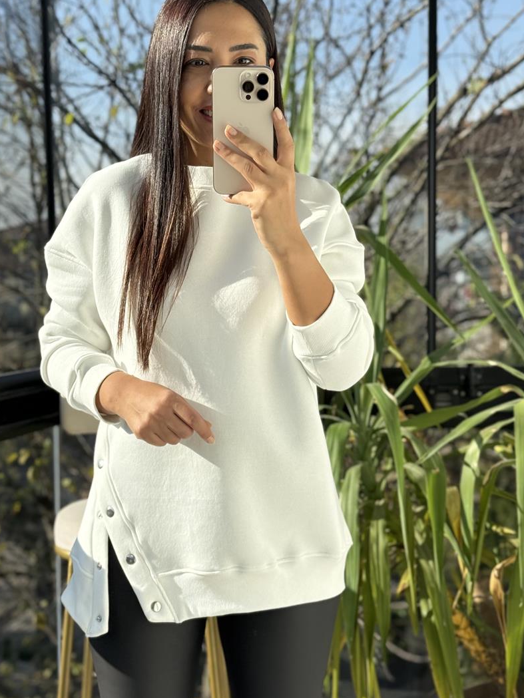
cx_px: 250
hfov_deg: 24.0
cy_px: 368
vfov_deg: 31.7
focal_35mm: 61
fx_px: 1231
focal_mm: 6.76
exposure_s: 1/1715
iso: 80
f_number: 1.78
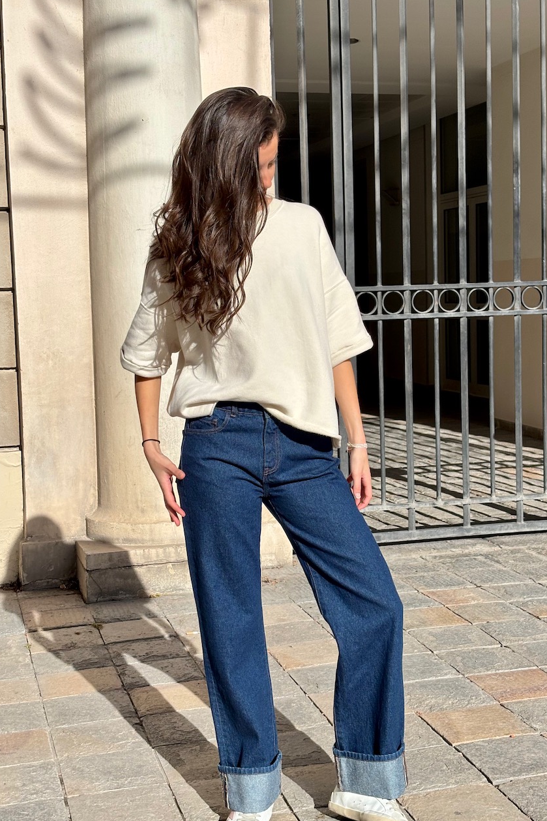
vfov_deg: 36.3
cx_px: 293
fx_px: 1254
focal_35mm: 55
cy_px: 412
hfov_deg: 24.6
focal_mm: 5.96
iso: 40
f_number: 1.6
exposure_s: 1/4425
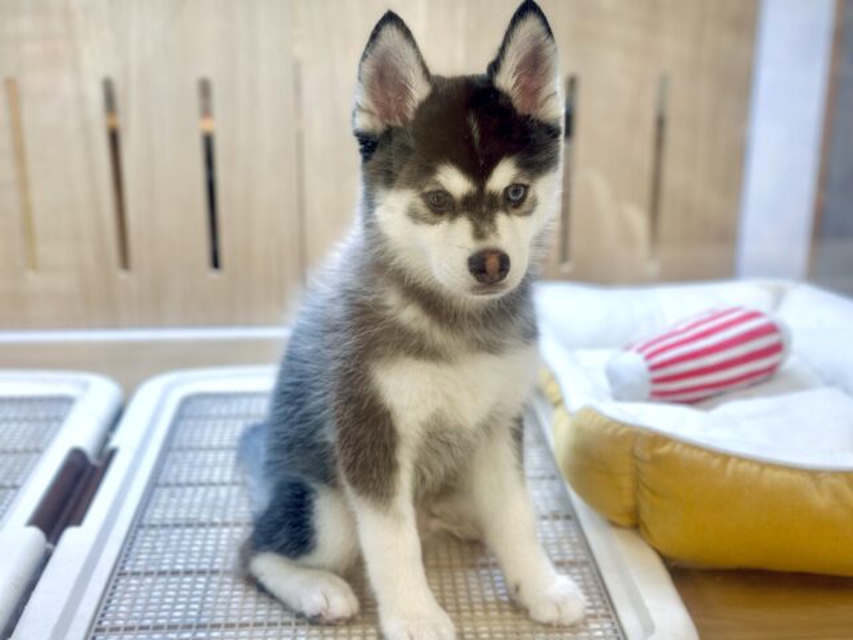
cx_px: 426
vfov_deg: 30.3
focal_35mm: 48
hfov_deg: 39.7
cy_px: 320
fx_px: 1183
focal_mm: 6.86
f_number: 1.78
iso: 80
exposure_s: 1/195
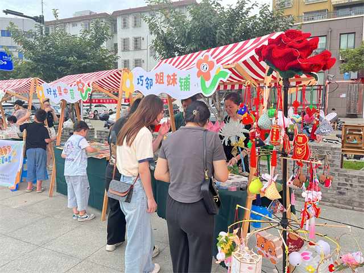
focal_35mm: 26
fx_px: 273
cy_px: 136
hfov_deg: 67.3
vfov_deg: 53.1
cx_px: 182
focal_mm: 5.1
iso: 250
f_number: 1.6
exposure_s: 1/60
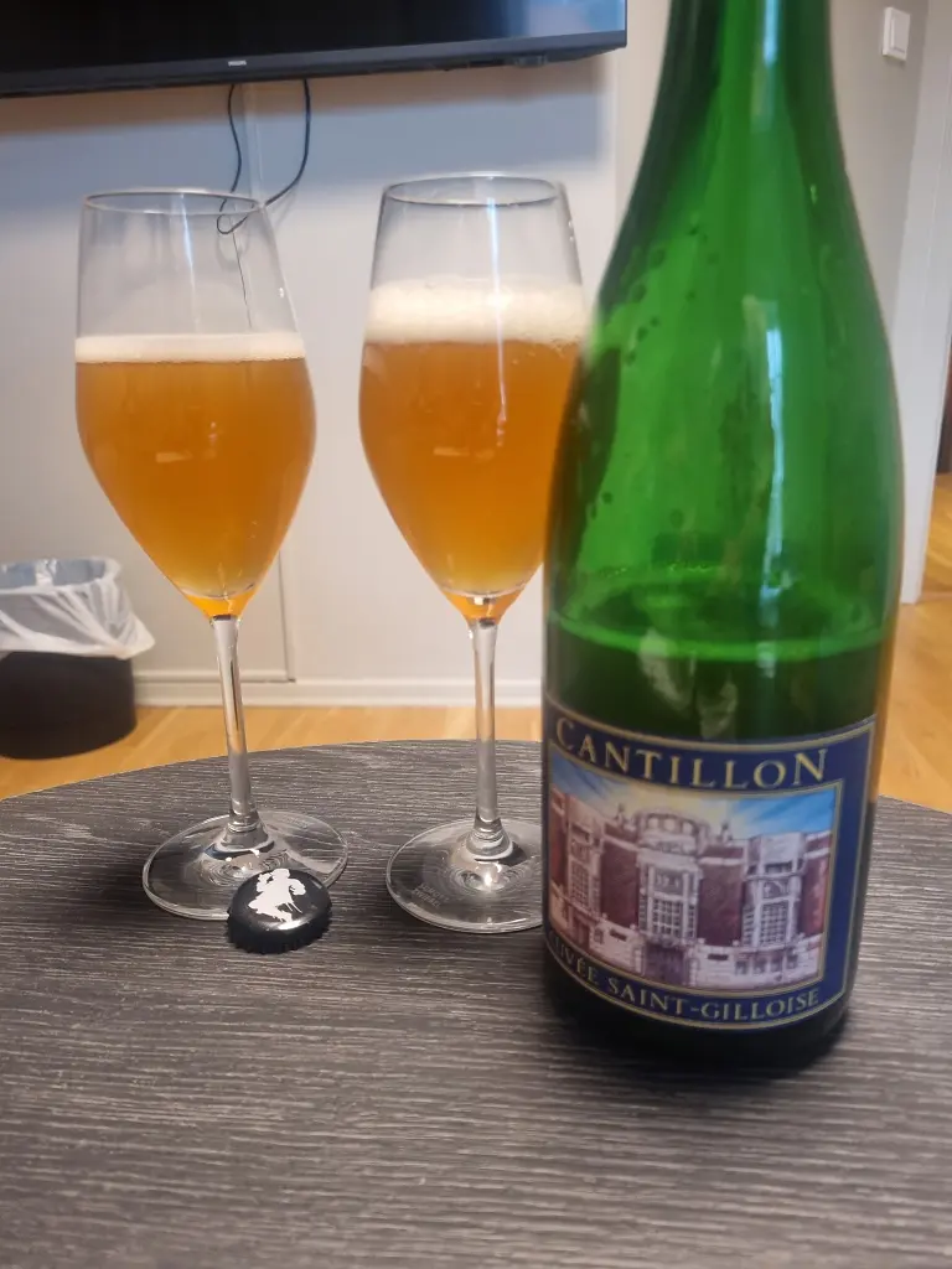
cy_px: 634
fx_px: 953
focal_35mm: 26
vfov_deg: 67.3
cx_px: 476
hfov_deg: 53.1
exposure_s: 1/50
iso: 250
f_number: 1.8
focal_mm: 5.4
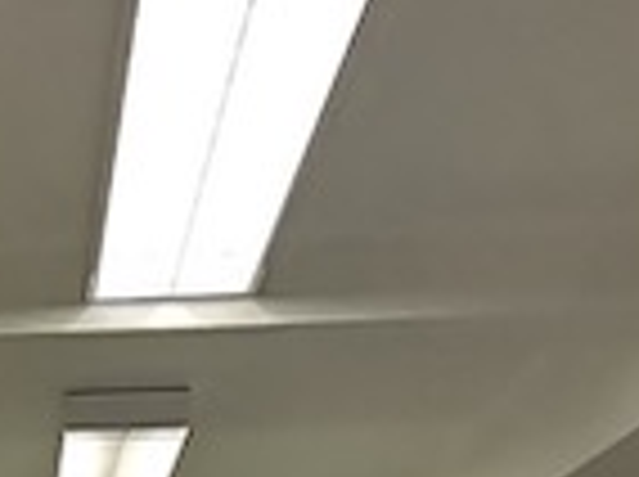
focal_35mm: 96
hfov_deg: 19.4
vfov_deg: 12.8
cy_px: 1044
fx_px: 1769
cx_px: -104
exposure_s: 1/50
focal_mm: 1.78
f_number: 2.4
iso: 125
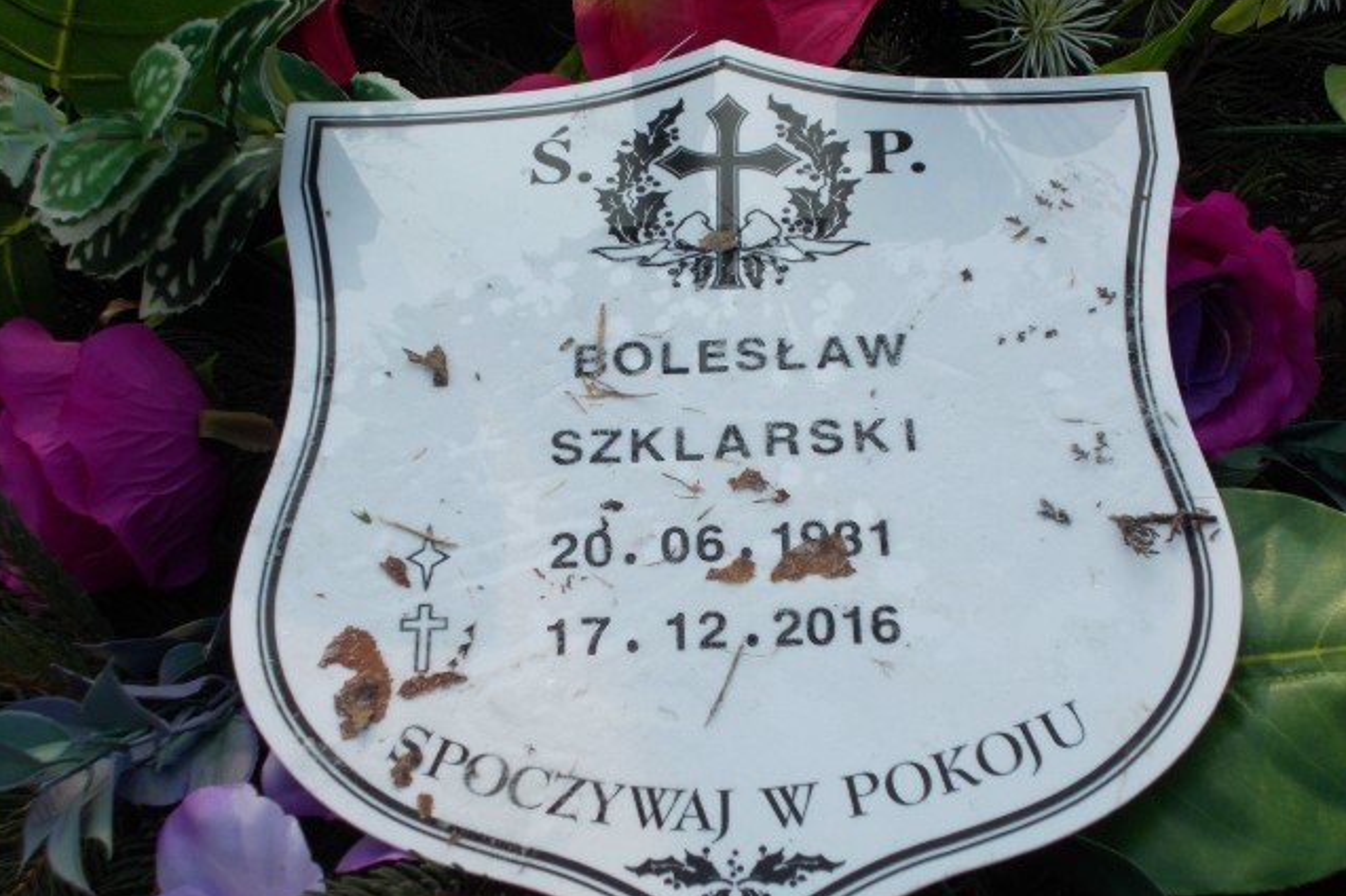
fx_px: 2578
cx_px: 672
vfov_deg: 19.7
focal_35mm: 69
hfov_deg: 29.3
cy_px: 499
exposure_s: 1/250
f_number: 5.3
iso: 80
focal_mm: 11.8
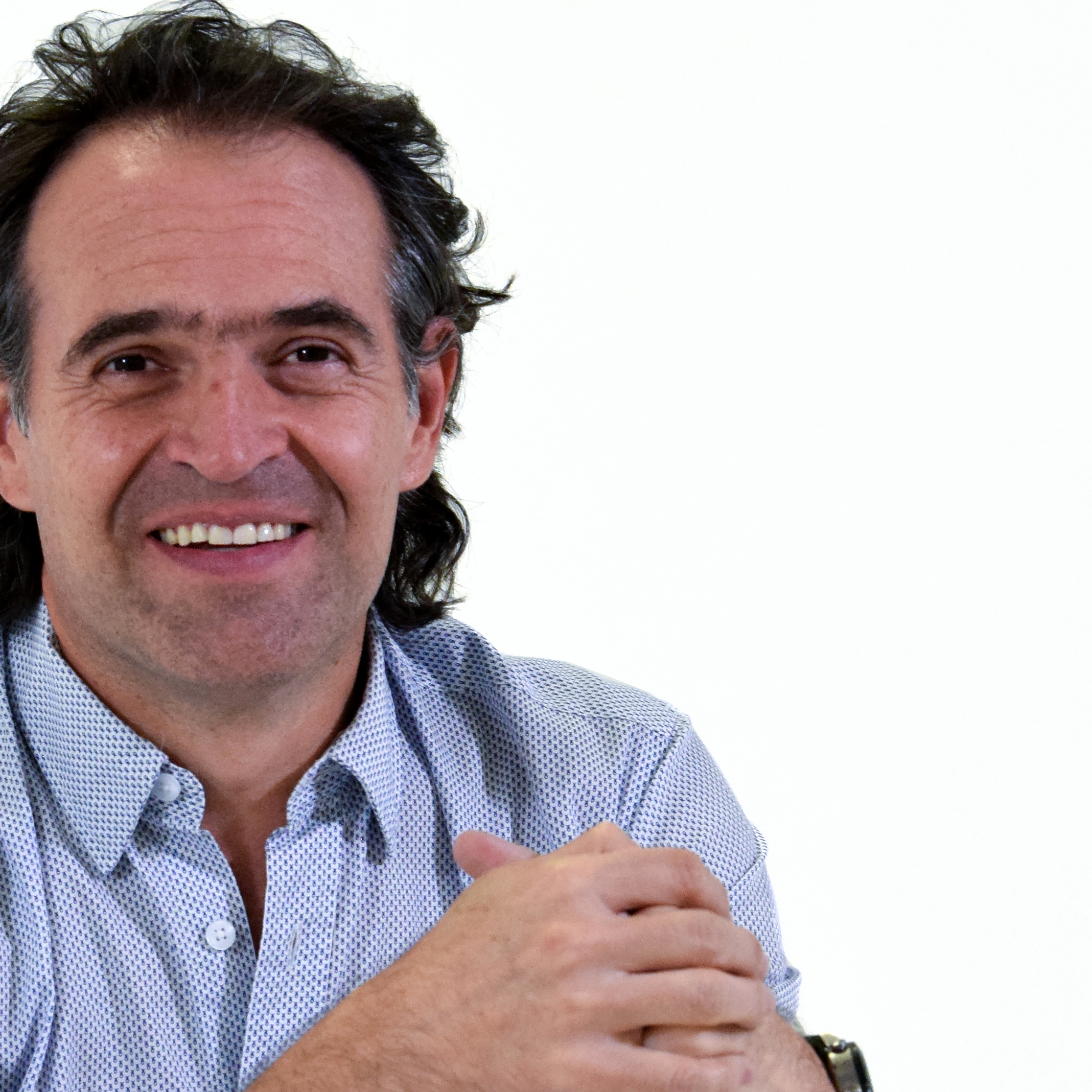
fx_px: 8566
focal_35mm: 240
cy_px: 865
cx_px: 267
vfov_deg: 7.3
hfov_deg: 7.3
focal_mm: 70
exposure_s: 1/160
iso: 1600
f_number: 5.6
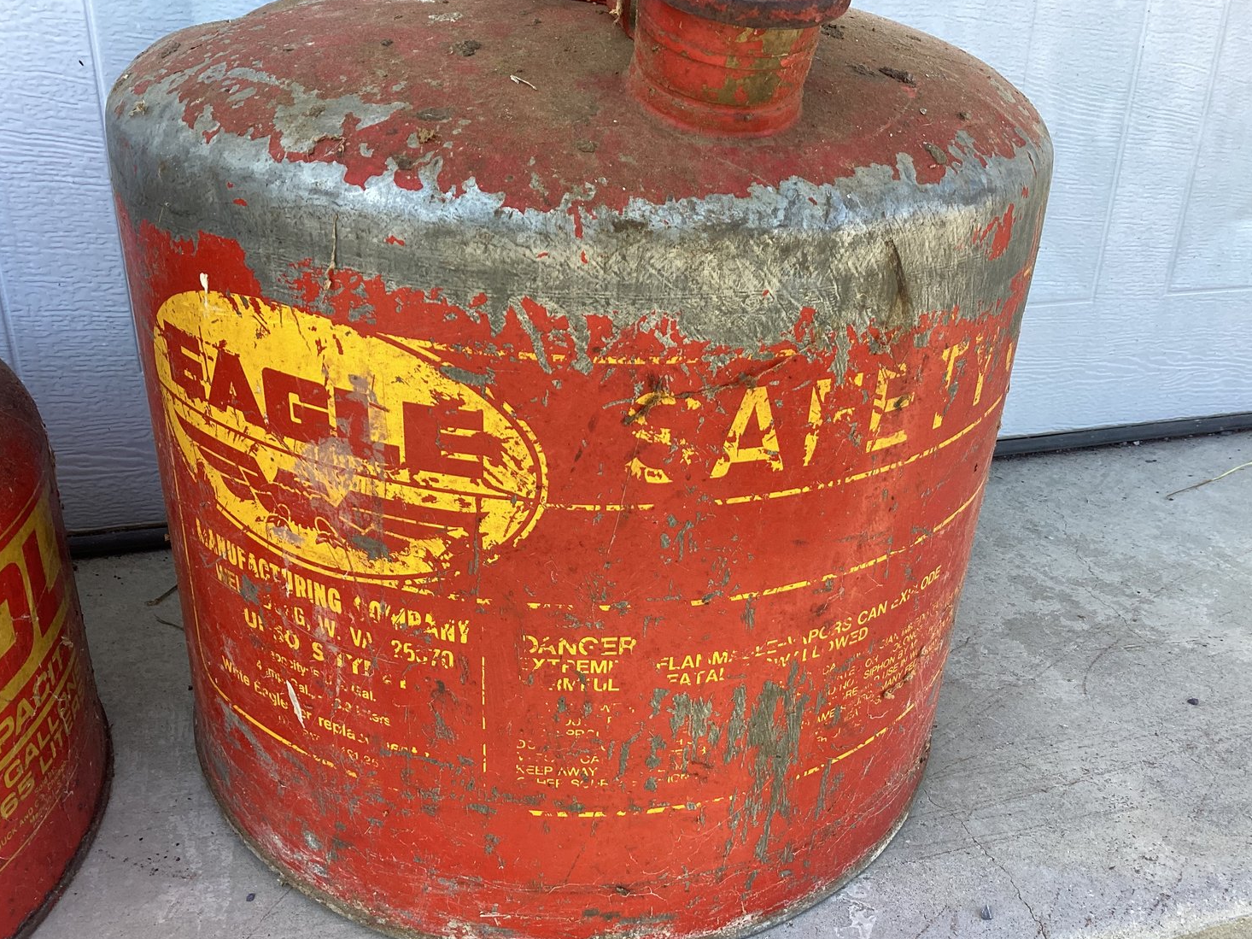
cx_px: 630
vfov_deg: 44.1
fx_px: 1157
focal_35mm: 32
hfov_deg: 56.8
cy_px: 472
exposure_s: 1/120
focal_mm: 3.3
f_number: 2.4
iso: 32
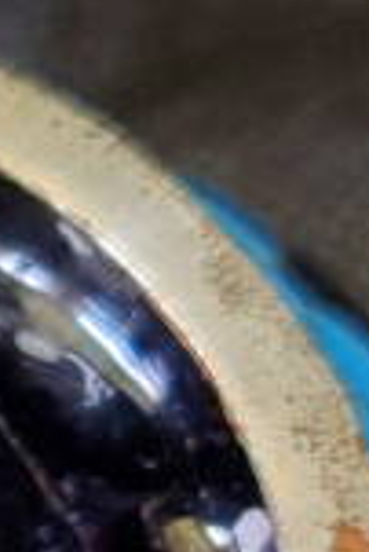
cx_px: -563
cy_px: 678
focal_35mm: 161
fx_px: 2470
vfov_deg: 12.4
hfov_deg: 7.8
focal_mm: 4.3
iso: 200
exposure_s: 1/39
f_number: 1.5
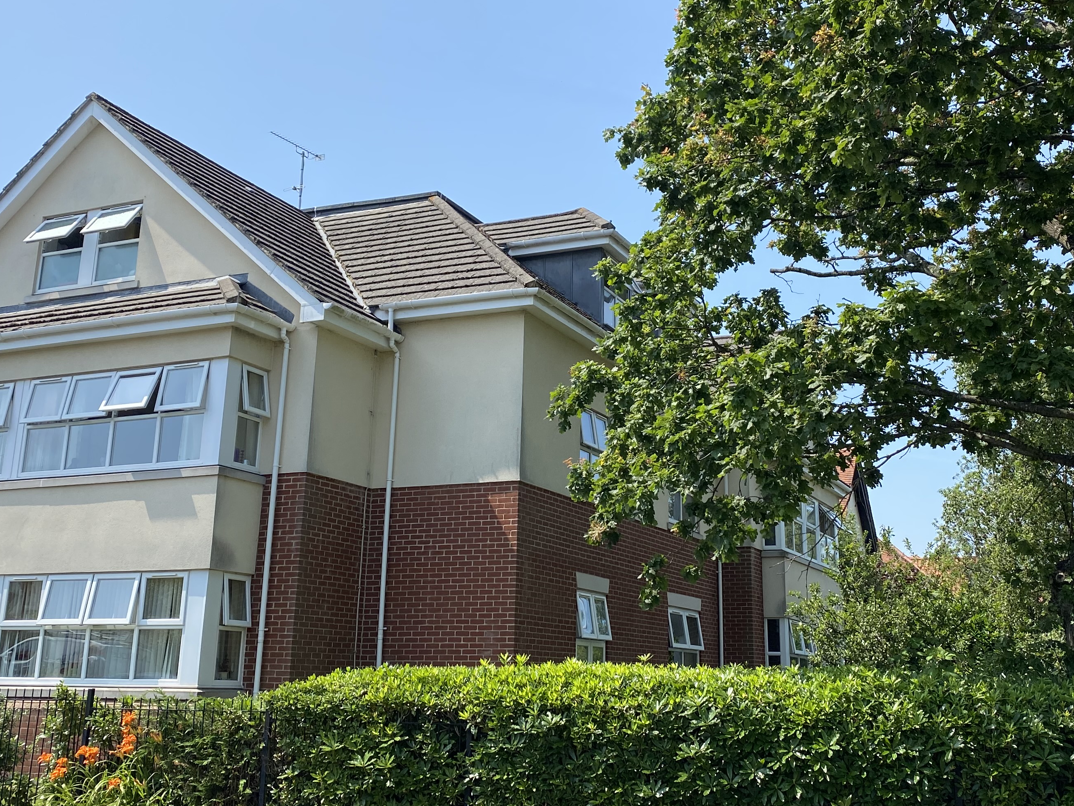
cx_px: 579
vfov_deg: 35.9
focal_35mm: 40
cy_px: 335
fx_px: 1241
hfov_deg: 46.8
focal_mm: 4.25
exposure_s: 1/2105
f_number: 1.8
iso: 32
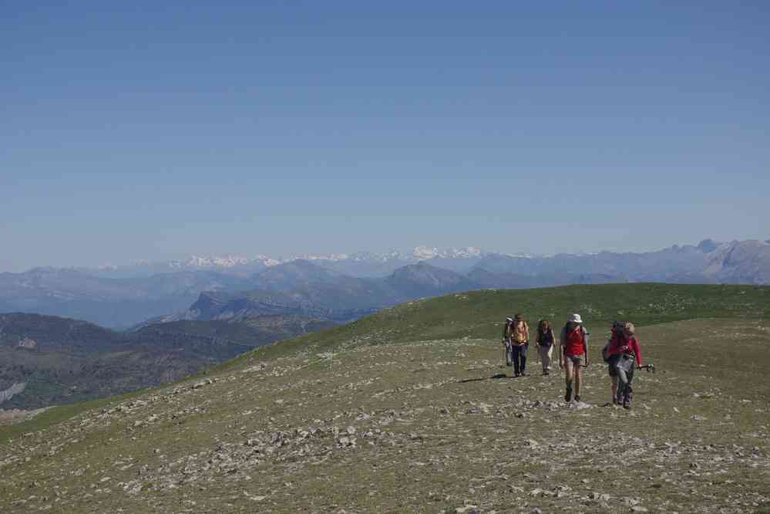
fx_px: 1764
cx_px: 385
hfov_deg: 24.6
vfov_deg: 16.6
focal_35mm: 82
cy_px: 257
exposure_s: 1/250
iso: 100
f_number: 9.5
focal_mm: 55
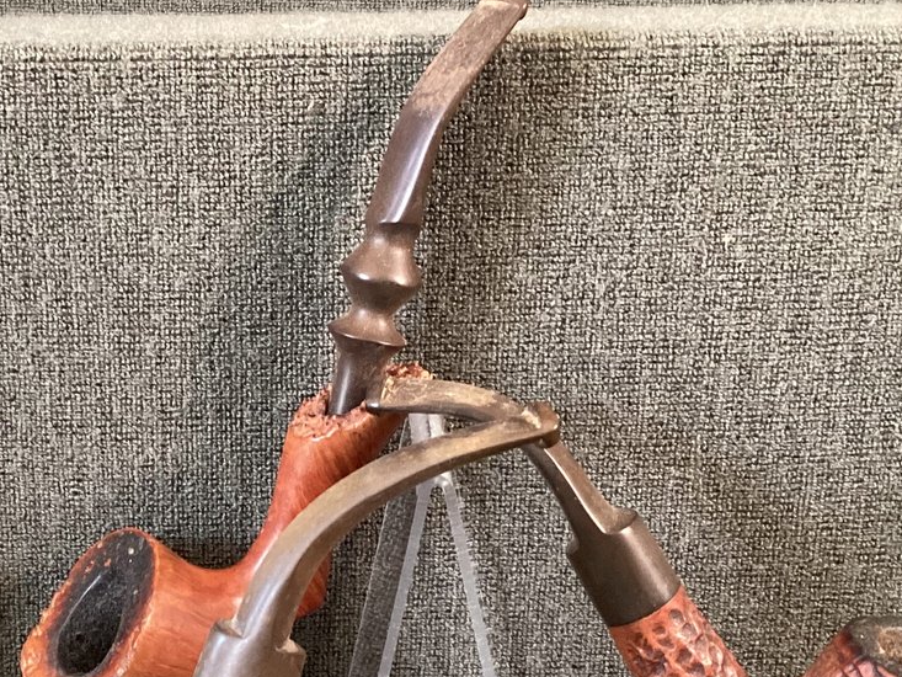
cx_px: 254
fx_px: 1668
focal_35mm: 64
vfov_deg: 22.6
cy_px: 535
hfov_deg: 29.9
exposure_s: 1/40
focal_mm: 3.3
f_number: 2.4
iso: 320
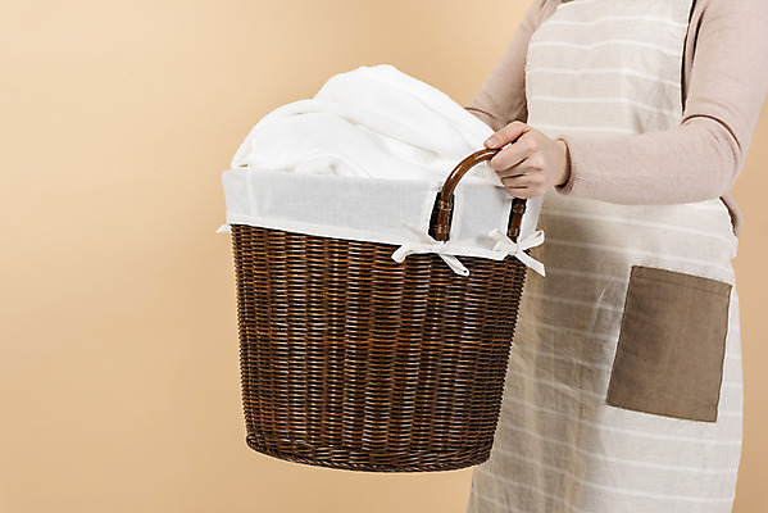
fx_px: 1494
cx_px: 384
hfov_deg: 28.8
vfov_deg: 19.5
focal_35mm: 70
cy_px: 256
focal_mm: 70
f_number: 9
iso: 100
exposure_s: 1/125
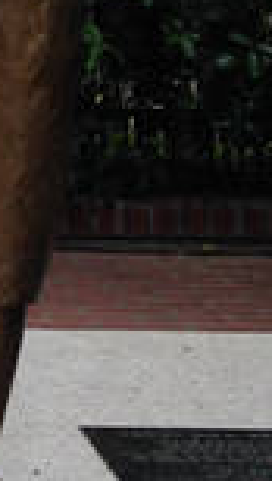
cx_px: -466
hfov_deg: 6.3
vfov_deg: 11.4
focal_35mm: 180
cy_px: -283
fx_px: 2300
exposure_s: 1/401
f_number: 2.4
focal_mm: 4.12
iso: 50
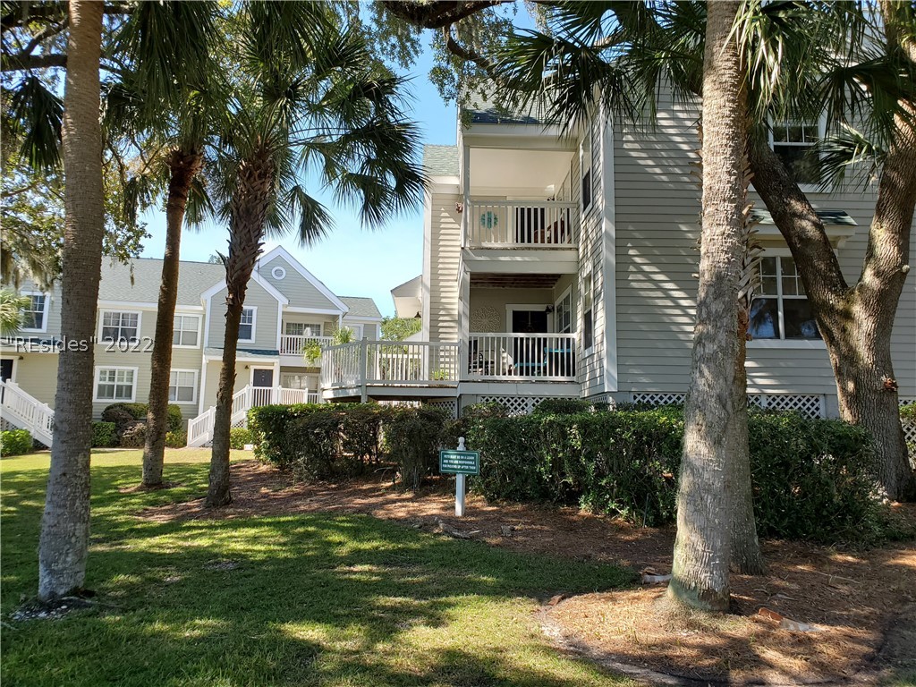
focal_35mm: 26
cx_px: 458
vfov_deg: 53.1
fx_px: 688
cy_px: 344
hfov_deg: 67.3
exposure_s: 1/435
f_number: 2.4
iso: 50
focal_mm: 4.3
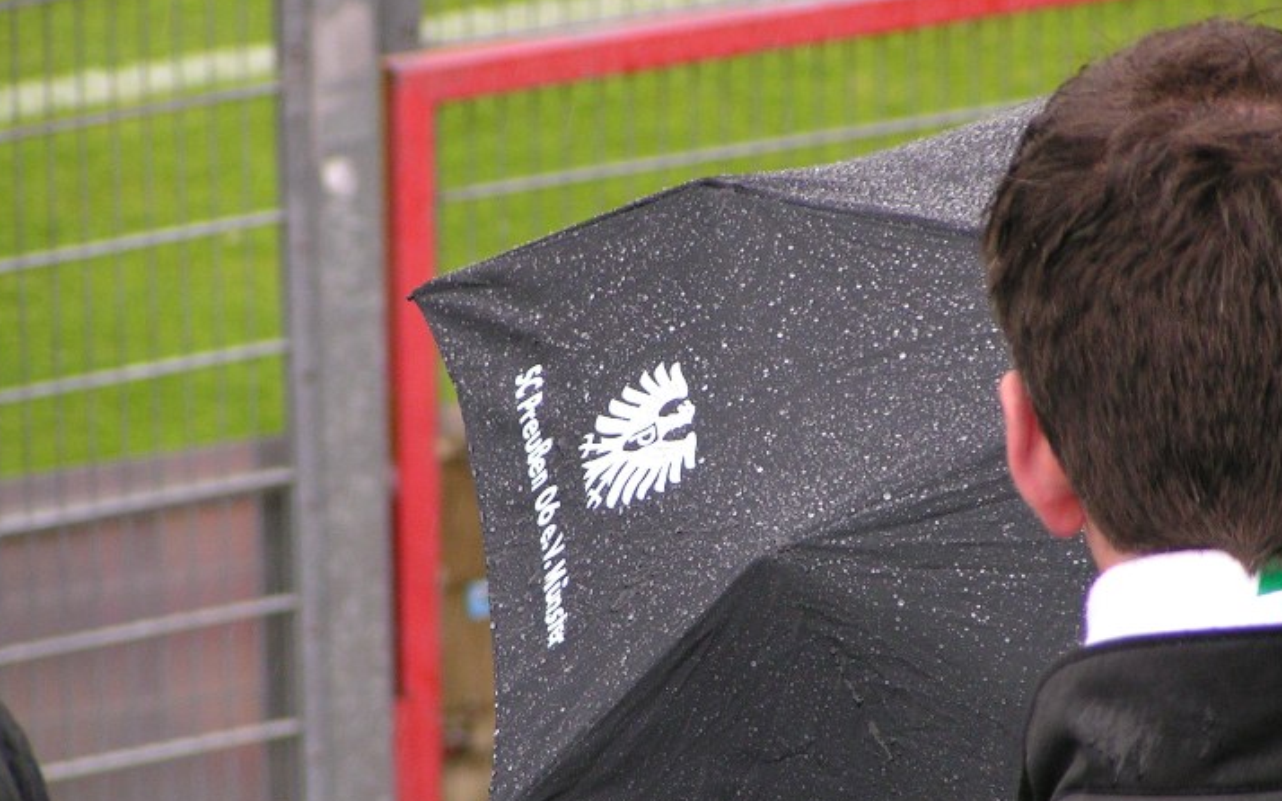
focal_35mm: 336
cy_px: 472
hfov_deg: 6.3
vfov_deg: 3.9
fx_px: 11738
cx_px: 663
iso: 125
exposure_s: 1/320
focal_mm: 43.3
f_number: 3.5
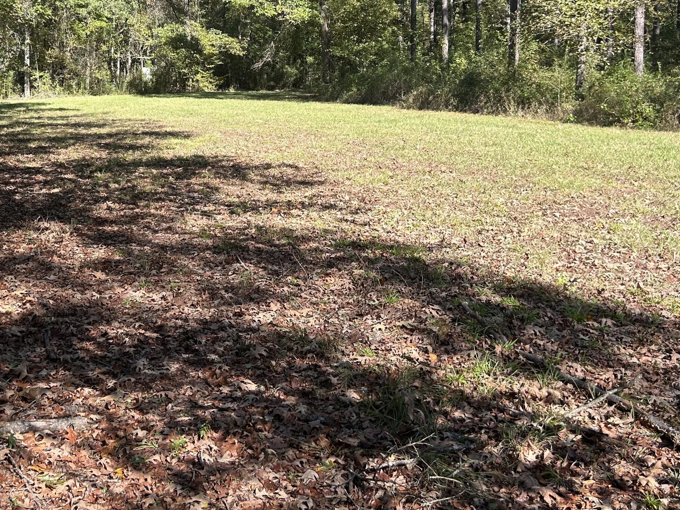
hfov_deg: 43.3
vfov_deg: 32.9
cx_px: 228
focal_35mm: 43
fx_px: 845
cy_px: 129
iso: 50
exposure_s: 1/880
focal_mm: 5.7
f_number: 1.5
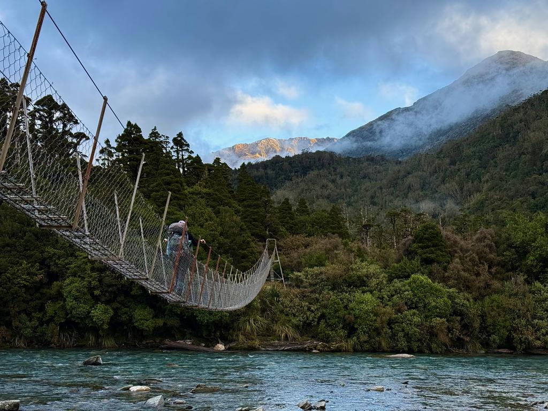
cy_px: 206
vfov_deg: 30.3
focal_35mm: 48
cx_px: 274
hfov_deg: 39.7
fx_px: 760
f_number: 1.78
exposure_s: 1/242
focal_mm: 6.76
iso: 100
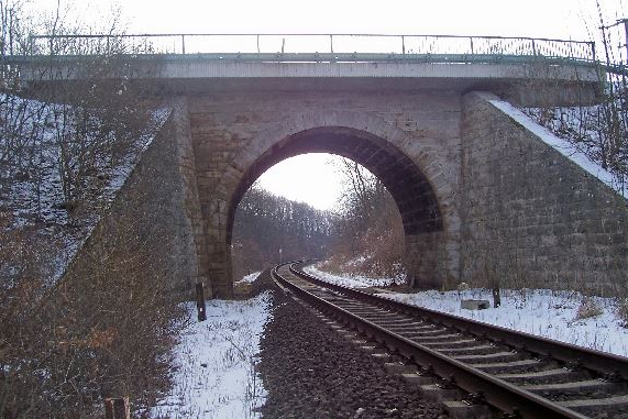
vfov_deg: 37.9
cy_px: 205
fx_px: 611
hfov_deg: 54.4
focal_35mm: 35
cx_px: 321
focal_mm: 5.6
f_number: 5.6
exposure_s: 1/250
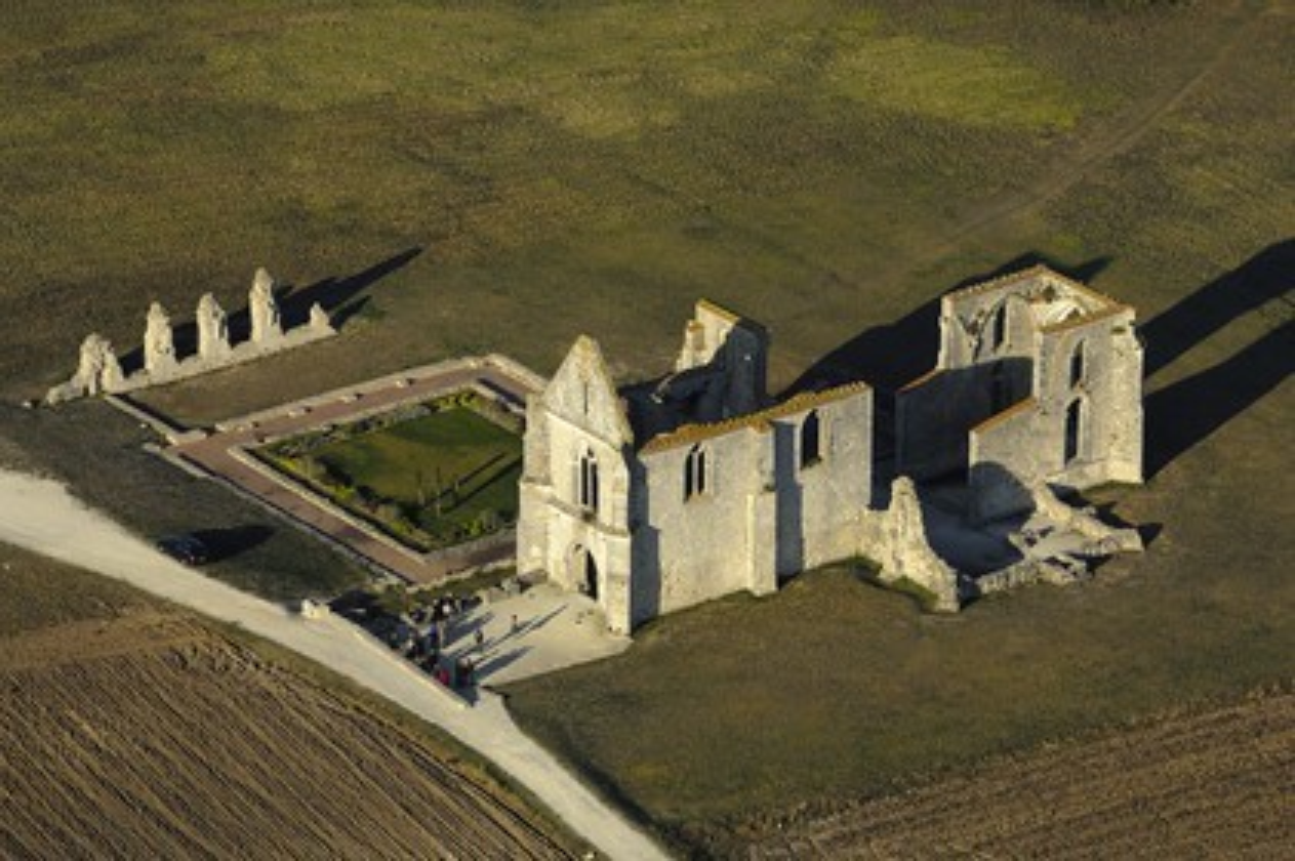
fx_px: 9166
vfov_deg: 5.4
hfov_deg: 8.1
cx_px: 648
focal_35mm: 255
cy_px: 430
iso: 100
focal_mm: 170
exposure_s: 1/1000
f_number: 5
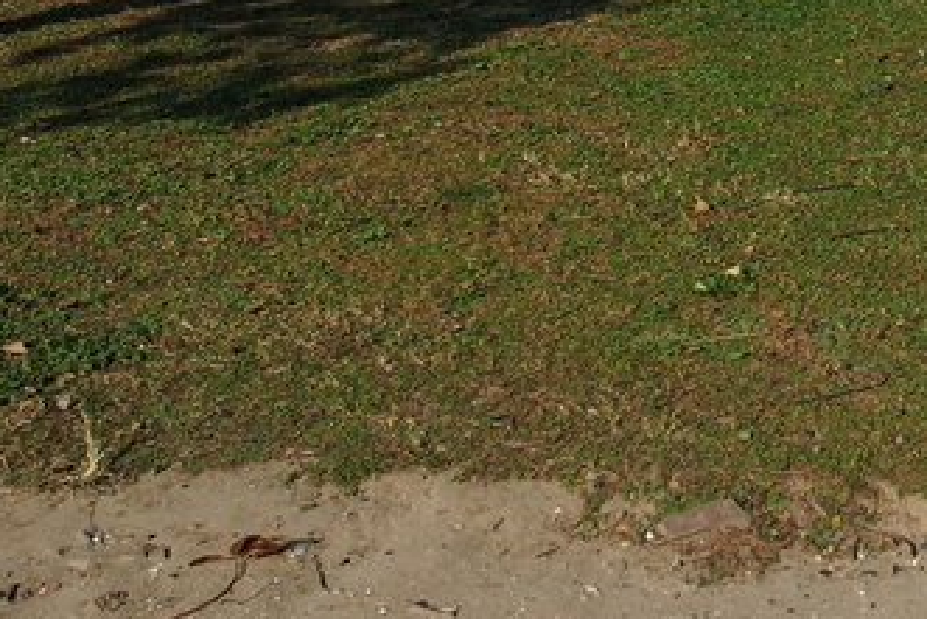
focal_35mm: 130
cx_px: 1025
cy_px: -87
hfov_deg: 15.3
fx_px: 3349
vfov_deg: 10.4
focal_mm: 32
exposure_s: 1/320
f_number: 10
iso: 200
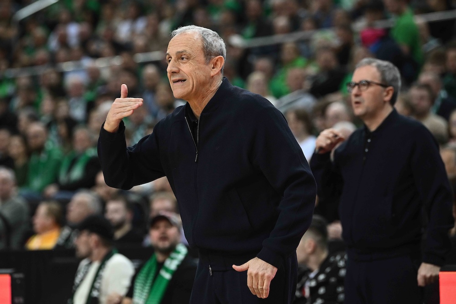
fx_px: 2027
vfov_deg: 8.6
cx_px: 228
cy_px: 152
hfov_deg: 12.8
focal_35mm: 160
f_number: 3.5
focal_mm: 160
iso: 2500
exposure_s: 1/1000
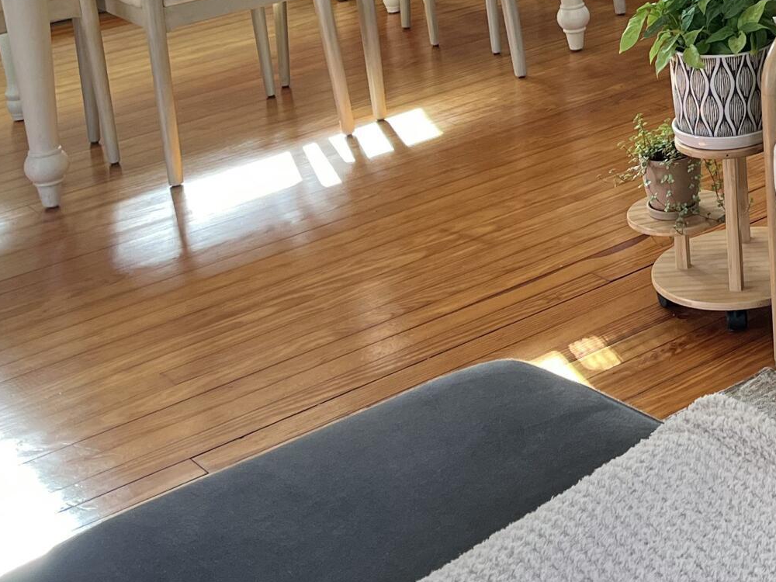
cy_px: -157
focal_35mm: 78
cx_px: 933
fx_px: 1749
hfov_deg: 23.0
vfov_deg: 17.8
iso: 100
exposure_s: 1/121
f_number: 1.6
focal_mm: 5.1
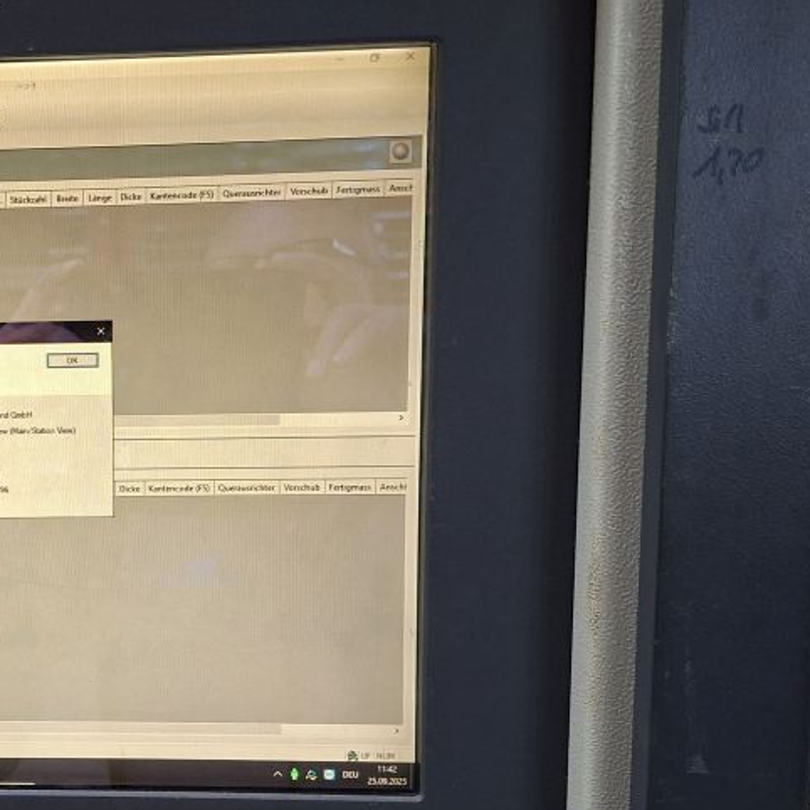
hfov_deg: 34.9
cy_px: 454
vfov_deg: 37.5
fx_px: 1191
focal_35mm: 45
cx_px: 45
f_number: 1.8
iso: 320
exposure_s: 1/40
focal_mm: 5.54
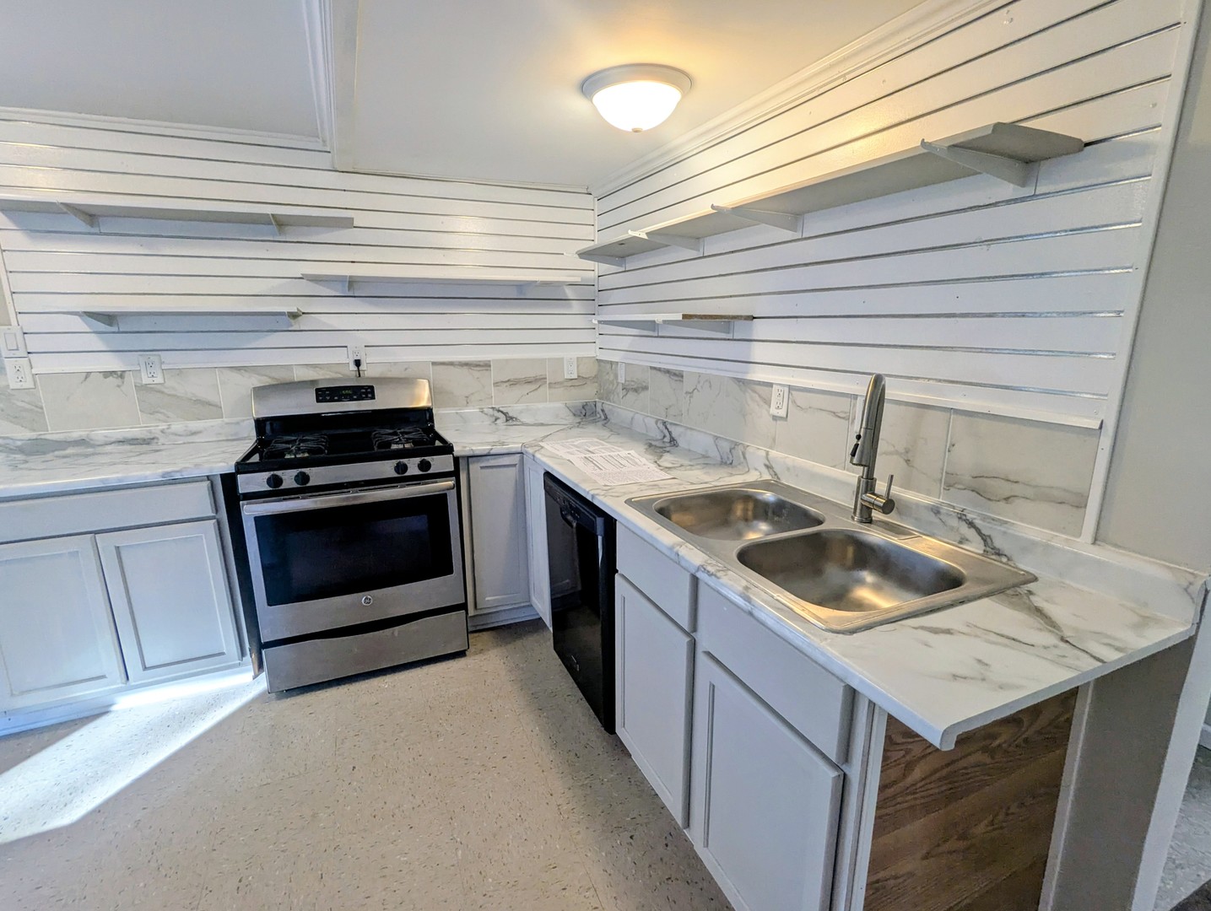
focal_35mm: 16
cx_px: 606
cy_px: 456
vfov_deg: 78.2
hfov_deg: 94.4
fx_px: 560
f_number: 2.2
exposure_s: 1/60
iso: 48
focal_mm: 2.35
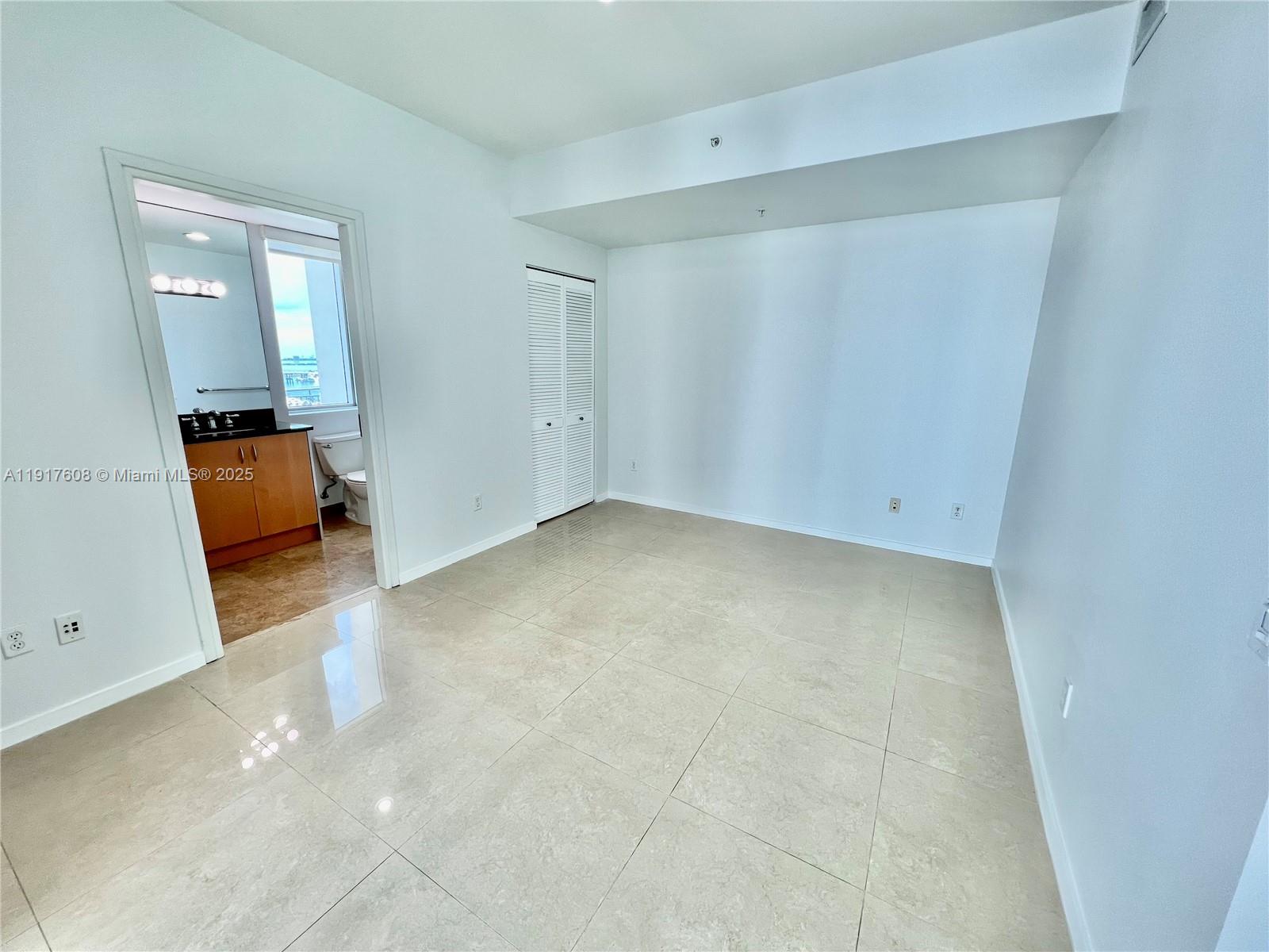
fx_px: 477
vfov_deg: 89.9
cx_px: 634
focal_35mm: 13
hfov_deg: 106.2
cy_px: 476
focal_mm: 1.57
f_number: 1.8
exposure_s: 1/120
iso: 32
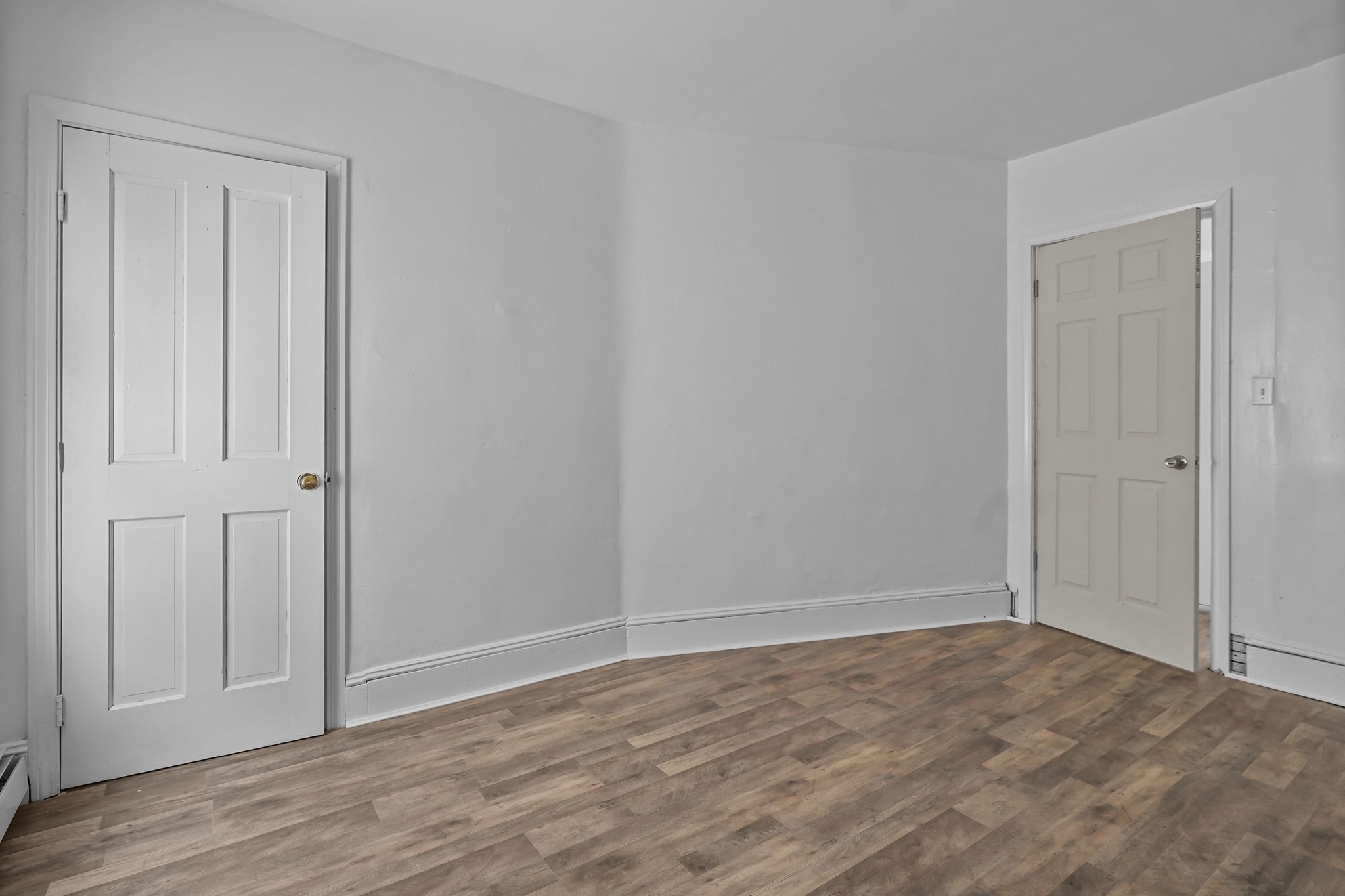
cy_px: 448
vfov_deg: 70.4
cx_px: 672
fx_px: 635
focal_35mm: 17
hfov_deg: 93.3
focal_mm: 17
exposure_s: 1/6
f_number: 6.3
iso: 320
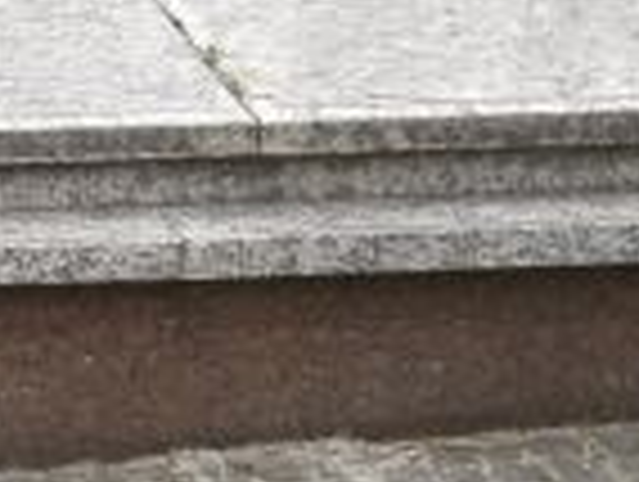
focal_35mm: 187
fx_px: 3458
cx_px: -418
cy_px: 356
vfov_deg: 8.0
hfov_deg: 10.1
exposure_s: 1/400
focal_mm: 4.7
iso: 80
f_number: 2.8
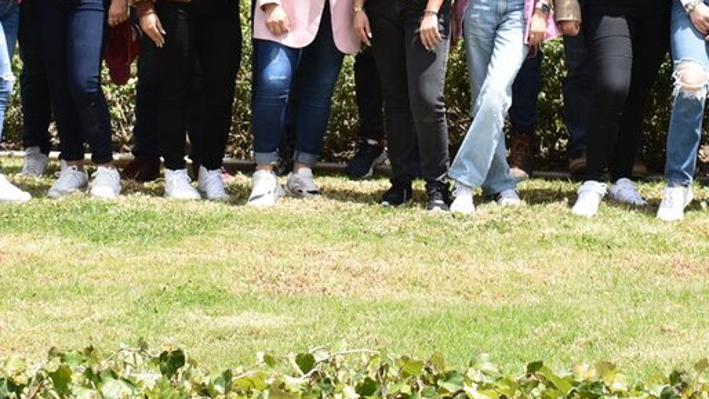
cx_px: 479
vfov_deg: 9.0
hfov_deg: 16.2
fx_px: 2481
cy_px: -150
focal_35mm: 132
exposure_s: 1/500
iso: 320
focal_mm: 36
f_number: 8
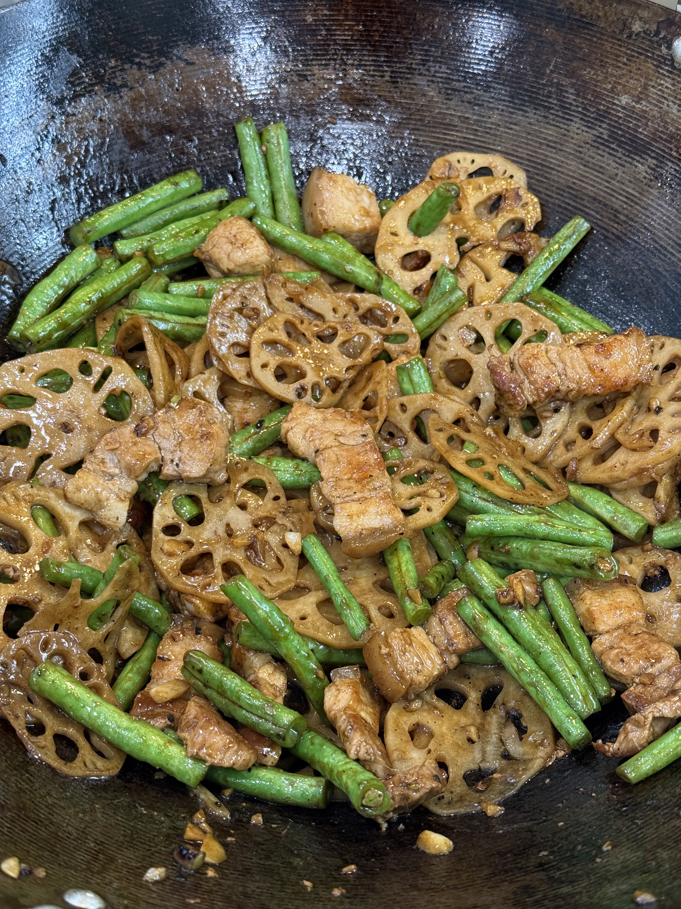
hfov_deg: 30.3
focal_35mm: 48
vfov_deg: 39.7
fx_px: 1259
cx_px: 340
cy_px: 454
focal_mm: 6.76
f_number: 1.78
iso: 160
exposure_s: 1/60
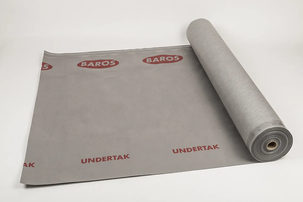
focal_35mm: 48
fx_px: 404
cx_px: 152
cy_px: 101
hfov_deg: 41.1
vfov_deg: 28.1
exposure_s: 1/125
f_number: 14
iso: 100
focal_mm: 48
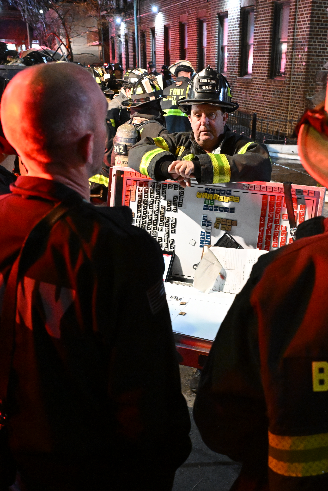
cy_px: 252
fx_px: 506
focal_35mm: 37
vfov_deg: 51.9
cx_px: 198
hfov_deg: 35.8
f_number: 4
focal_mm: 24
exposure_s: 1/100
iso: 9000
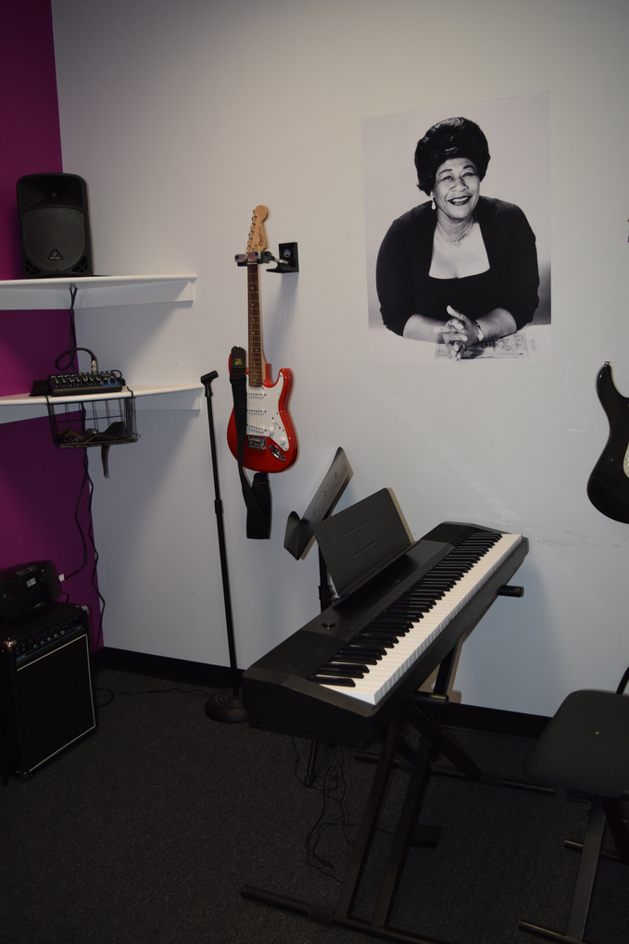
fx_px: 865
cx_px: 314
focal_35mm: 33
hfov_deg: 40.0
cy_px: 472
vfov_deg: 57.2
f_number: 3.8
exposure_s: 1/80
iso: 800
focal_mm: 22
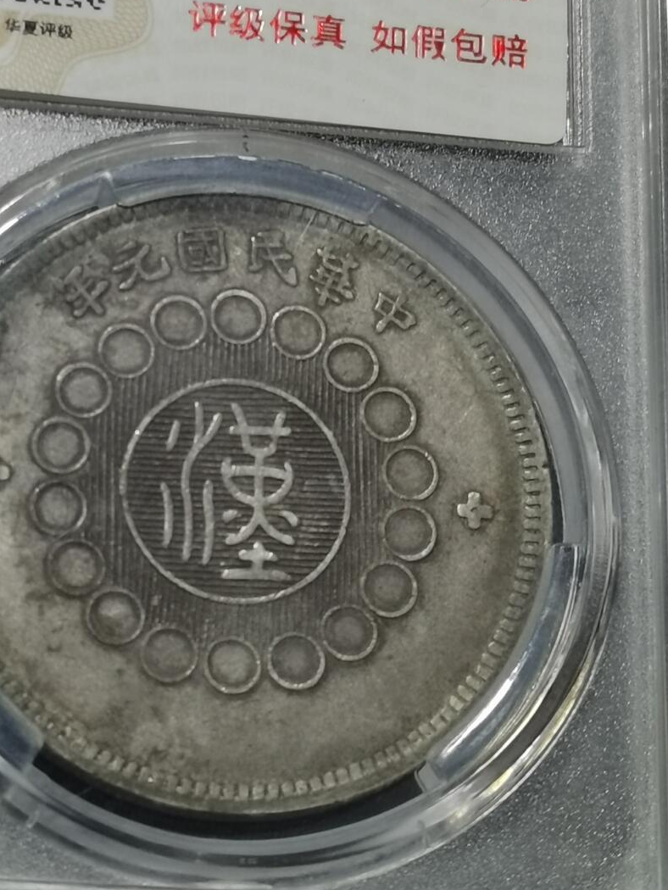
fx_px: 3086
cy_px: 291
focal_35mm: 120
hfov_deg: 12.3
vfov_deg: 16.4
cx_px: 205
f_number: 1.8
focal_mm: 5.58
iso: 64
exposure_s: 1/100
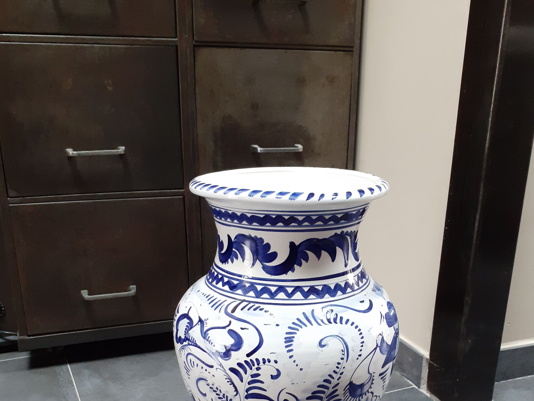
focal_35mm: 37
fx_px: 571
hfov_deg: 50.1
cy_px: 313
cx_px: 266
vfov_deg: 37.5
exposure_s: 1/25
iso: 250
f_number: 1.9
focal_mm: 3.6
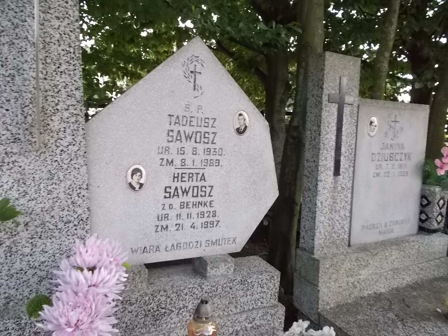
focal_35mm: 26
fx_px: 336
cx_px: 224
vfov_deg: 53.1
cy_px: 168
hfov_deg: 67.3
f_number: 8
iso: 400
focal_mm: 4.6
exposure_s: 1/100
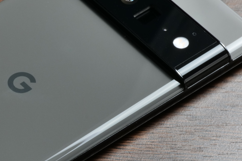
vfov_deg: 5.0
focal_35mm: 276
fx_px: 1855
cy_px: 84
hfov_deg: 7.4
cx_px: -6
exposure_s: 1/100
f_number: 22
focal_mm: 105
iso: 800
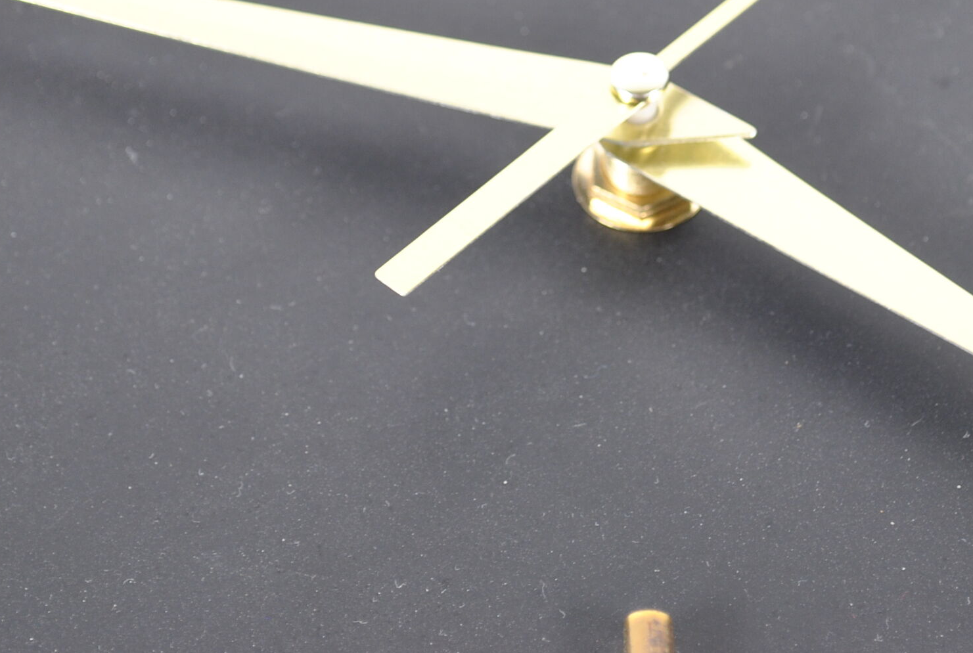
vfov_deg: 10.4
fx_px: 3574
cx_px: 616
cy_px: 27
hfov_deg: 15.5
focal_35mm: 132
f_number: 5.6
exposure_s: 1/30
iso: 200
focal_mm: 45
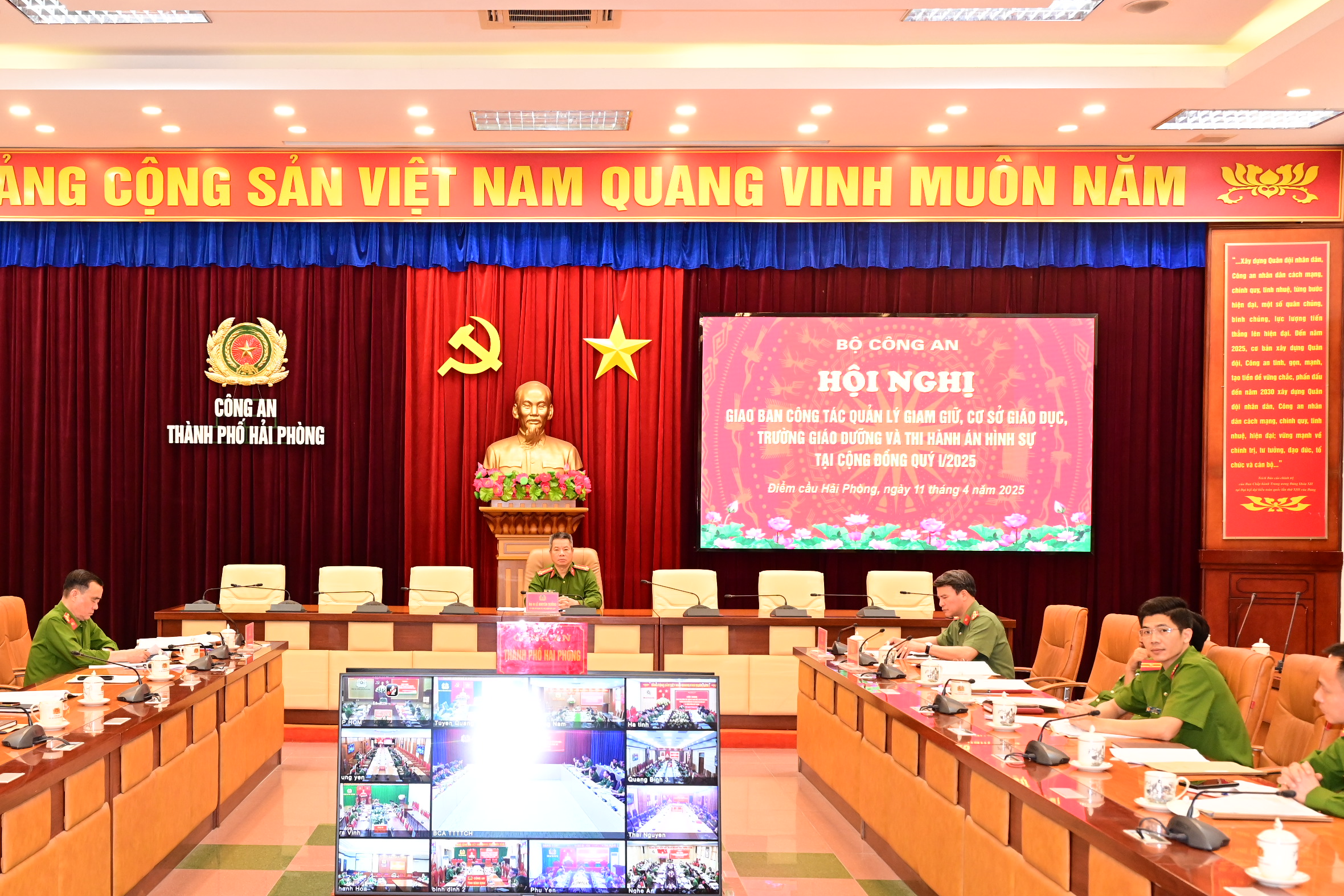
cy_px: 532
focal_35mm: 41
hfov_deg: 47.0
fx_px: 1530
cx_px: 497
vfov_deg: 32.5
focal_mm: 32
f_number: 4.5
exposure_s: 1/100
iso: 3200
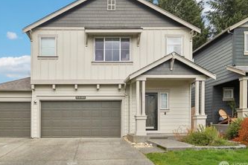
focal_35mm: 24
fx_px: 165
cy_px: 51
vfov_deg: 51.8
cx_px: 86
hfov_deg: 71.9
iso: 1600
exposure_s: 1/1250
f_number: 8
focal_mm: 16
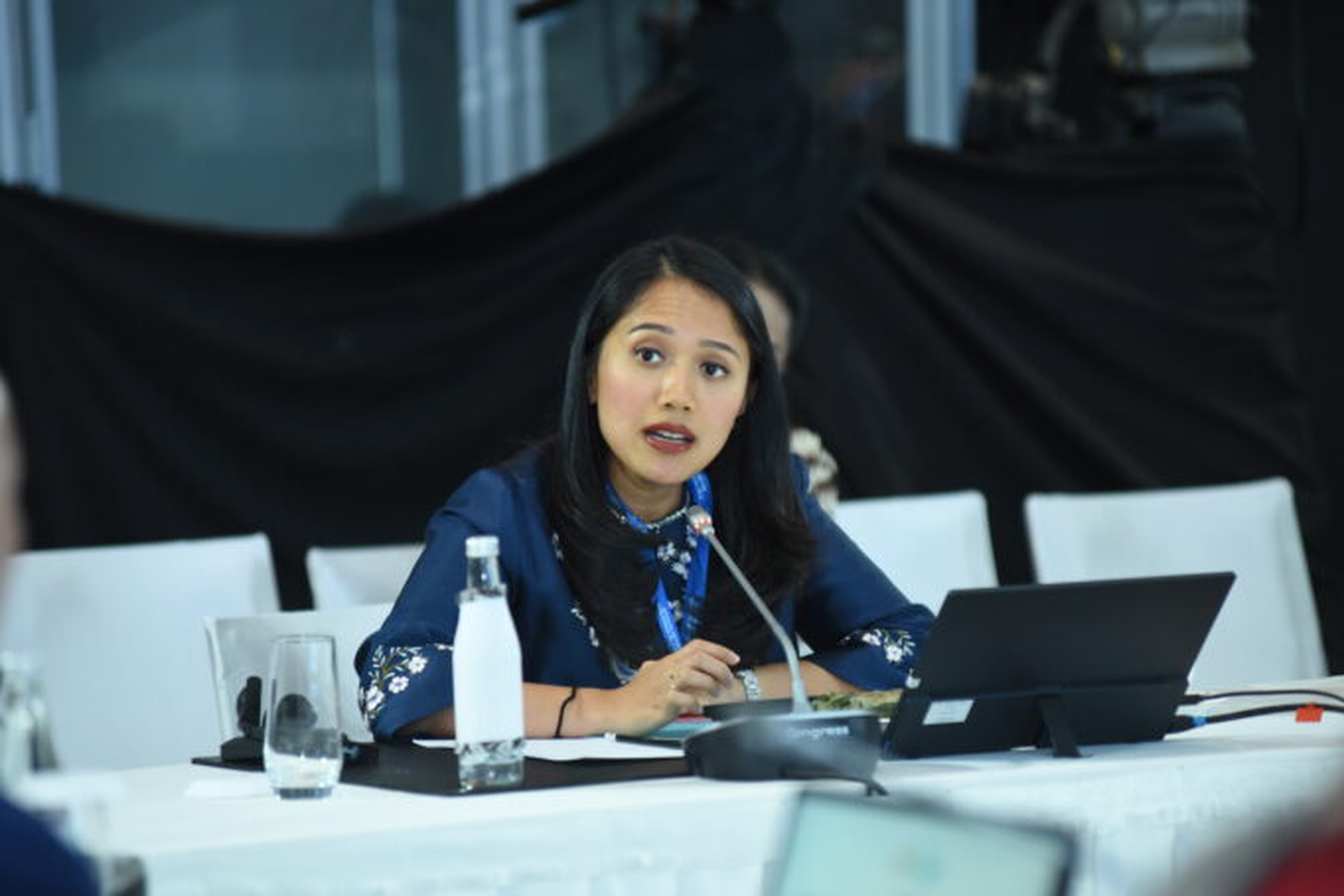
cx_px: 672
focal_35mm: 200
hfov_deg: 10.3
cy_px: 448
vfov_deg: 6.9
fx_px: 7466
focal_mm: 200
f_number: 3.2
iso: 2500
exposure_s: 1/200
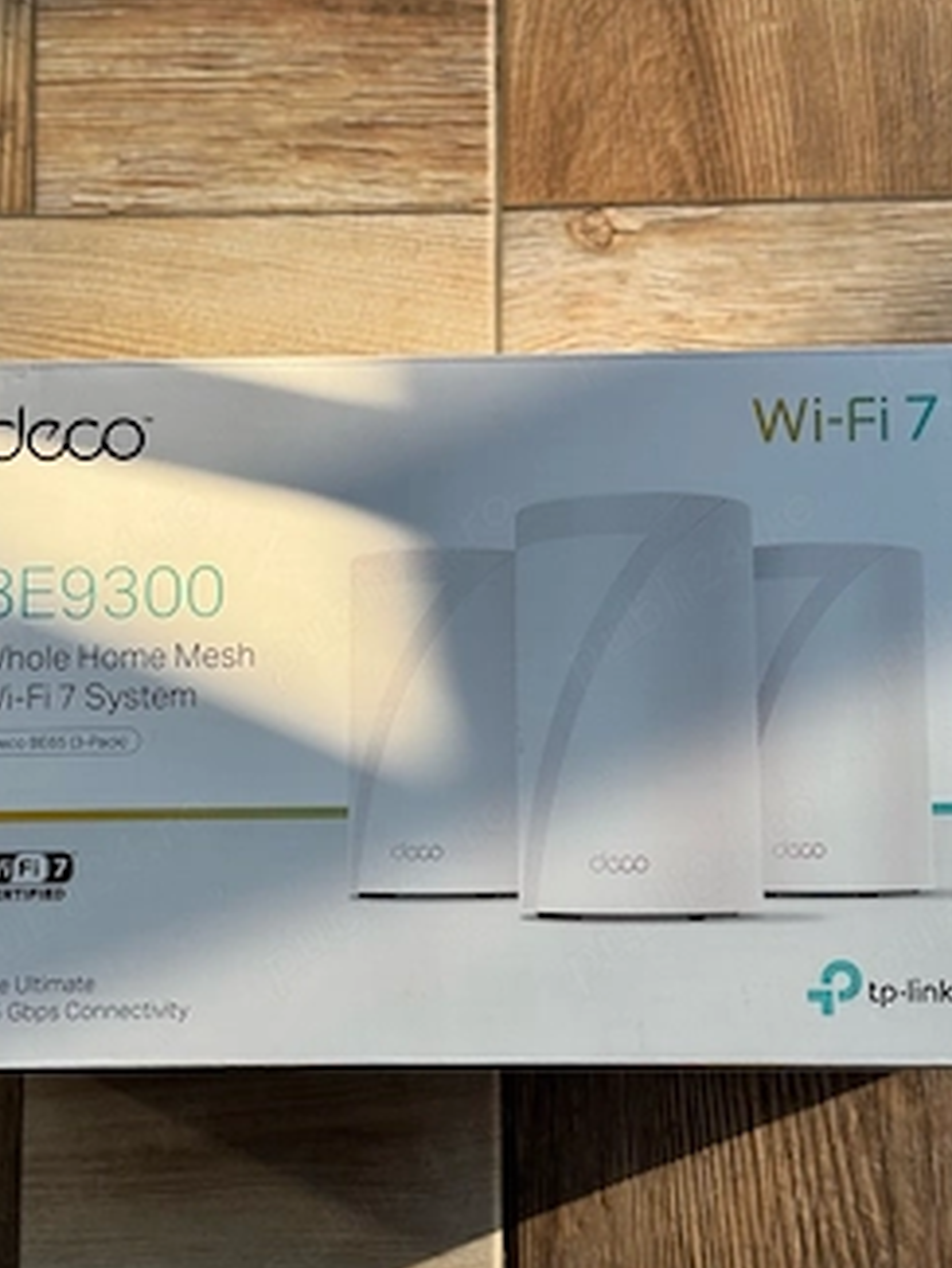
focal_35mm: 59
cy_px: 632
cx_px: 464
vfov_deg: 32.7
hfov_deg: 24.8
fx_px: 2162
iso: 64
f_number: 1.78
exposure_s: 1/568
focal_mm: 6.76
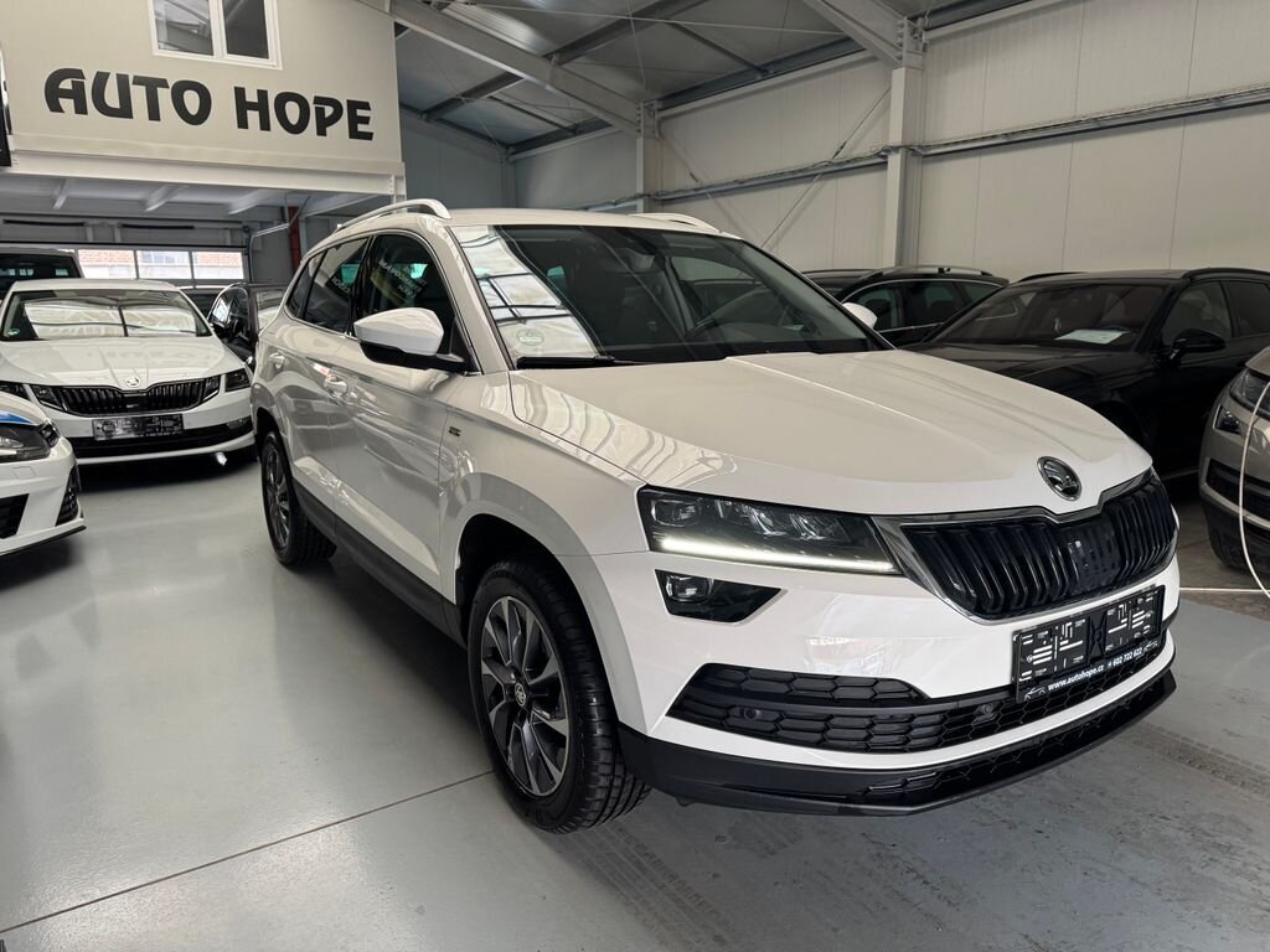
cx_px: 635
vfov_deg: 56.8
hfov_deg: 71.6
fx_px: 881
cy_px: 476
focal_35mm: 24
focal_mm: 6.76
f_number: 1.78
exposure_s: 1/84
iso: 200
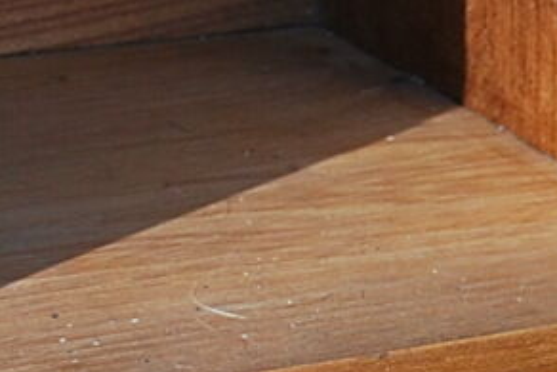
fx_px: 3080
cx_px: 1021
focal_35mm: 199
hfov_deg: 9.8
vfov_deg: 6.9
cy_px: 135
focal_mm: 20
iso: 160
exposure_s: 1/125
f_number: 5.6
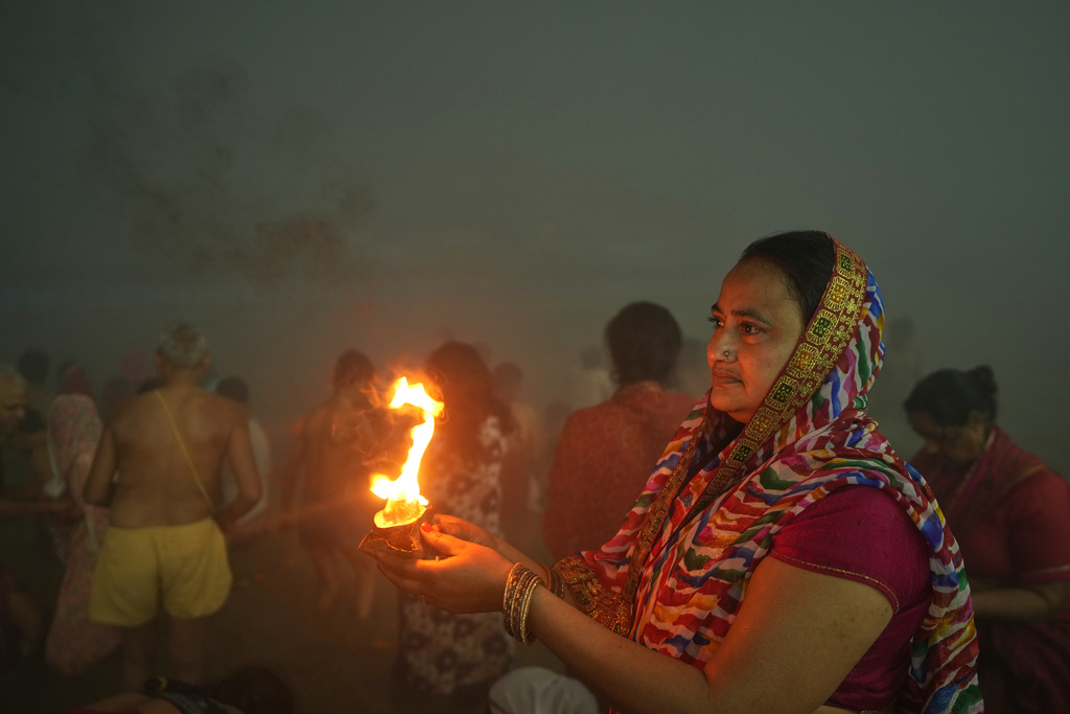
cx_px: 535
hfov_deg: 54.4
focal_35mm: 35
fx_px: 1040
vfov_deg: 37.9
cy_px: 357
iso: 1000
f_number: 2.8
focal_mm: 35
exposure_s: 1/125
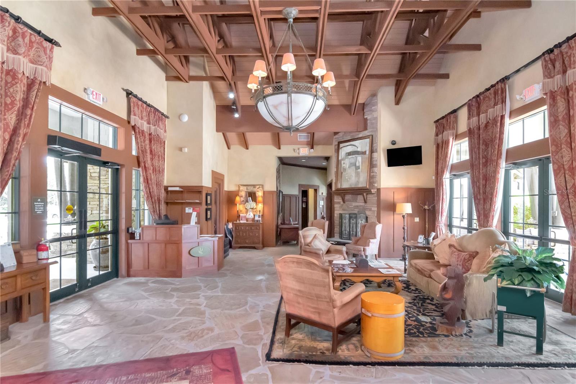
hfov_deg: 95.0
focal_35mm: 16
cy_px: 192
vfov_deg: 72.0
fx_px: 264
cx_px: 288
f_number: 7.1
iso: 5000
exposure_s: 1/100
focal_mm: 11
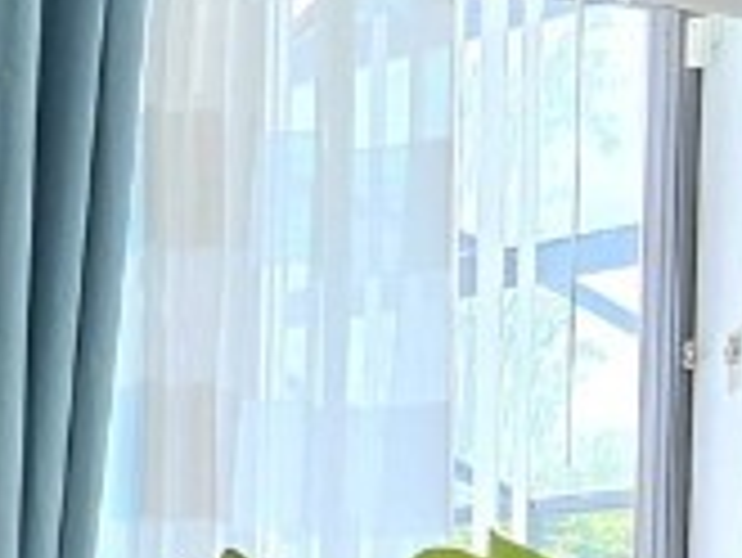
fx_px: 3067
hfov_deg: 10.9
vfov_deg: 10.1
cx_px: -1210
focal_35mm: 143
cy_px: 832
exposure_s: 1/120
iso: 80
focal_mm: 6.3
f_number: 1.7
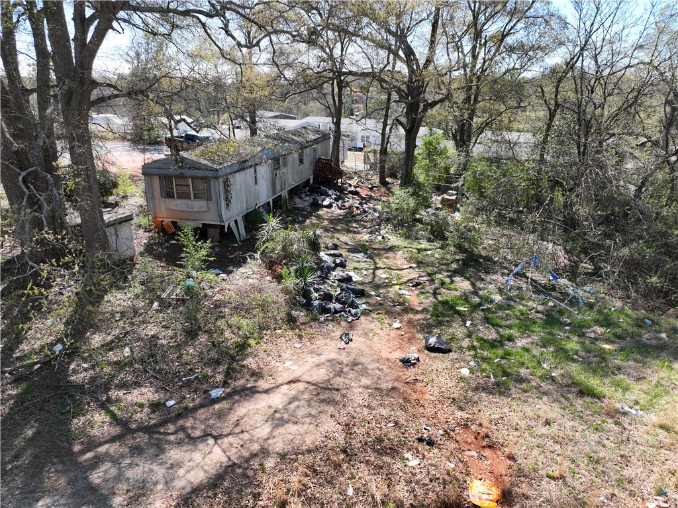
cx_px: 339
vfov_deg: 56.8
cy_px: 254
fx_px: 470
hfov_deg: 71.6
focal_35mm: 24
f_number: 2.8
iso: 200
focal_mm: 12.29
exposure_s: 1/120
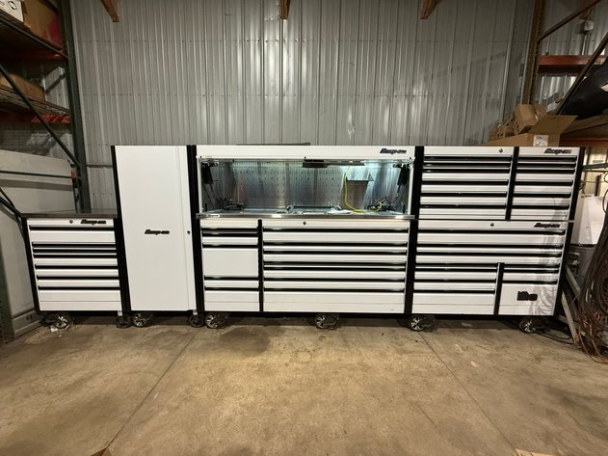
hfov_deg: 102.1
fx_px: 246
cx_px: 304
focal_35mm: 14
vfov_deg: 85.7
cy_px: 228
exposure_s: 1/120
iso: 160
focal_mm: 2.22
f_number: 2.2
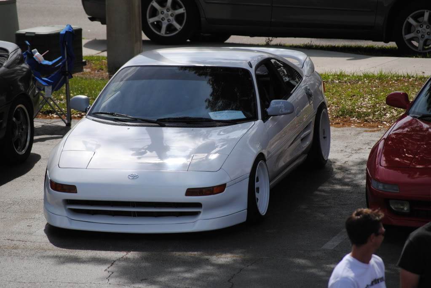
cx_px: 216
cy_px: 144
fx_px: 3596
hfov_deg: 6.9
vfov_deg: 4.6
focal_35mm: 300
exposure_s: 1/2500
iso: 400
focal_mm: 200
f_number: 6.3
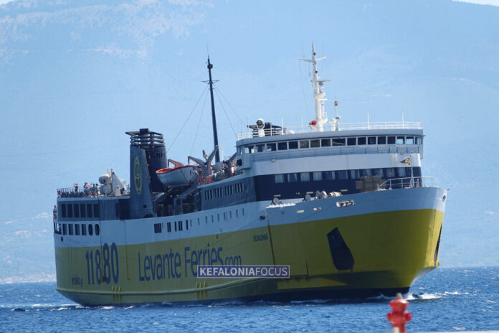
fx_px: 4865
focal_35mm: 351
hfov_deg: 5.9
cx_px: 250
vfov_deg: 3.9
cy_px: 166
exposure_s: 1/500
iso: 100
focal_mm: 128.59
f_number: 4
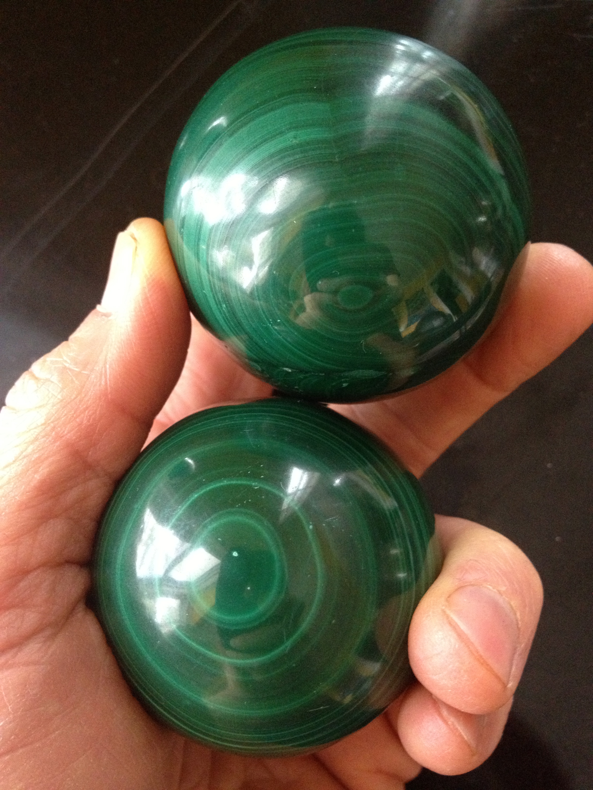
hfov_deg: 40.7
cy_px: 395
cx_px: 296
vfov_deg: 52.6
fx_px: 799
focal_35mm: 35
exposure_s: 1/20
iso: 400
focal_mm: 4.28
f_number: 2.4
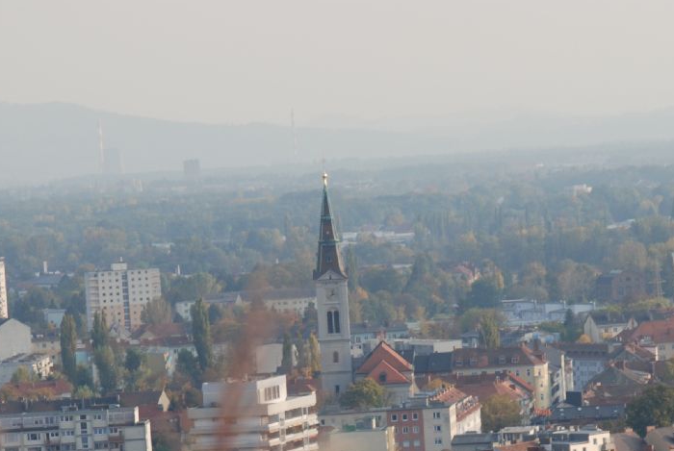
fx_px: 6750
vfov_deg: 3.8
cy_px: 463
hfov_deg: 5.7
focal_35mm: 360
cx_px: 385
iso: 100
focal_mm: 112
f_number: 6.3
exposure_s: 1/160
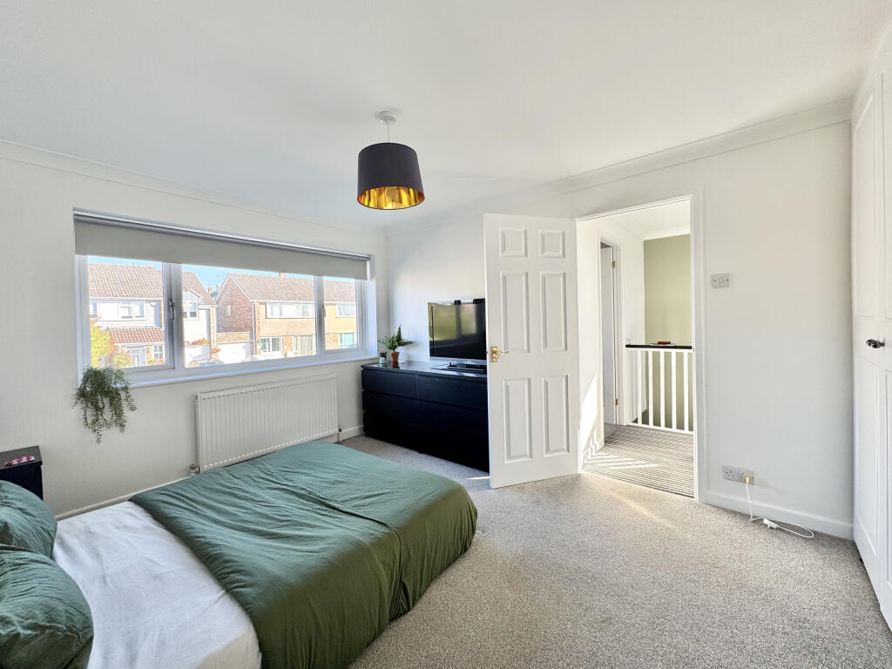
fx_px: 361
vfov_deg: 85.7
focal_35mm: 14
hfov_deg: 102.1
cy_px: 334
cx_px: 446
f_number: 2.2
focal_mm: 2.22
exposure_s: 1/117
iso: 40
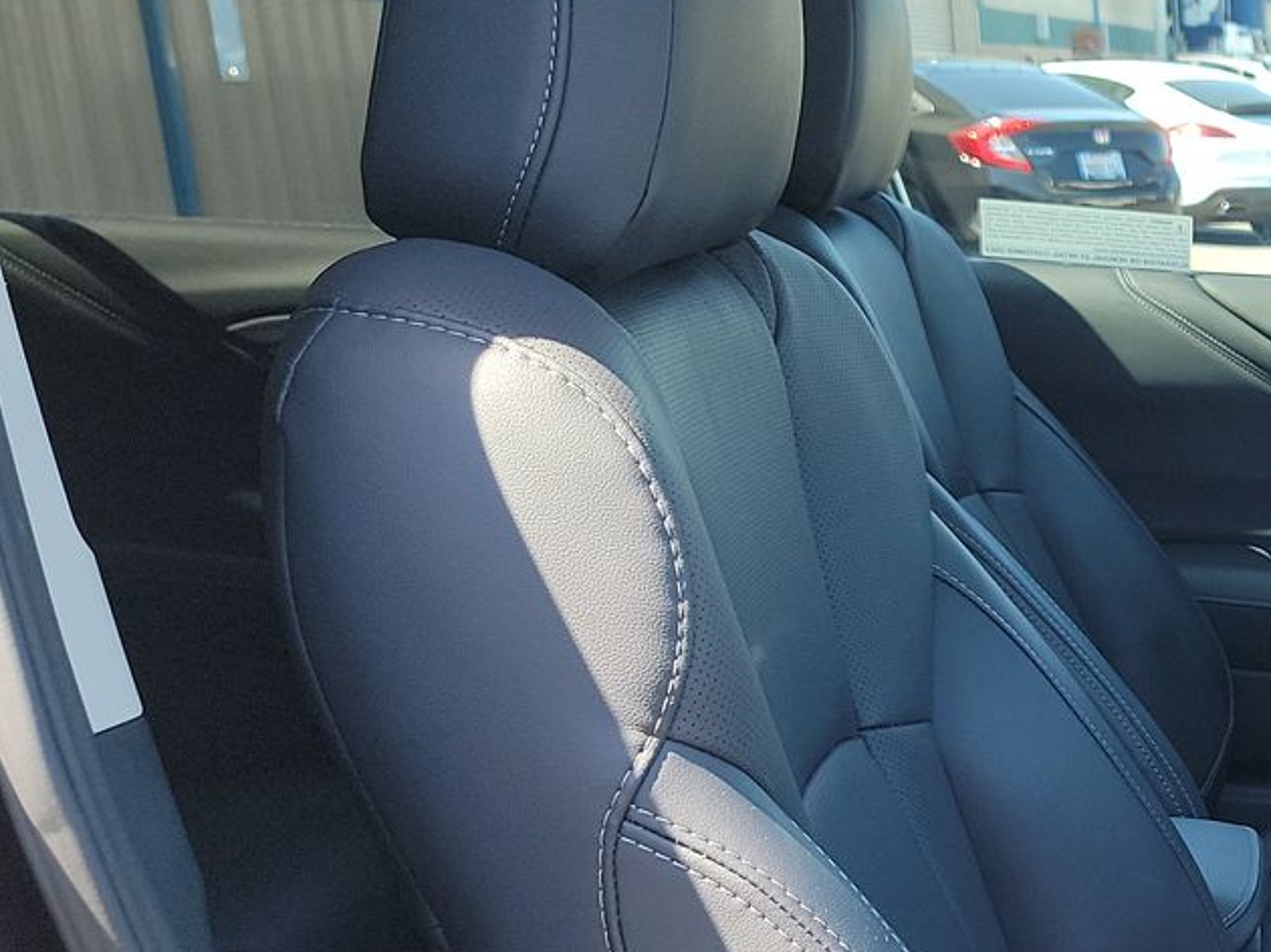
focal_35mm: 61
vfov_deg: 23.5
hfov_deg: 27.3
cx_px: 1592
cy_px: 835
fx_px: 2239
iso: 67
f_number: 1.8
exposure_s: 1/119
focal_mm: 6.7
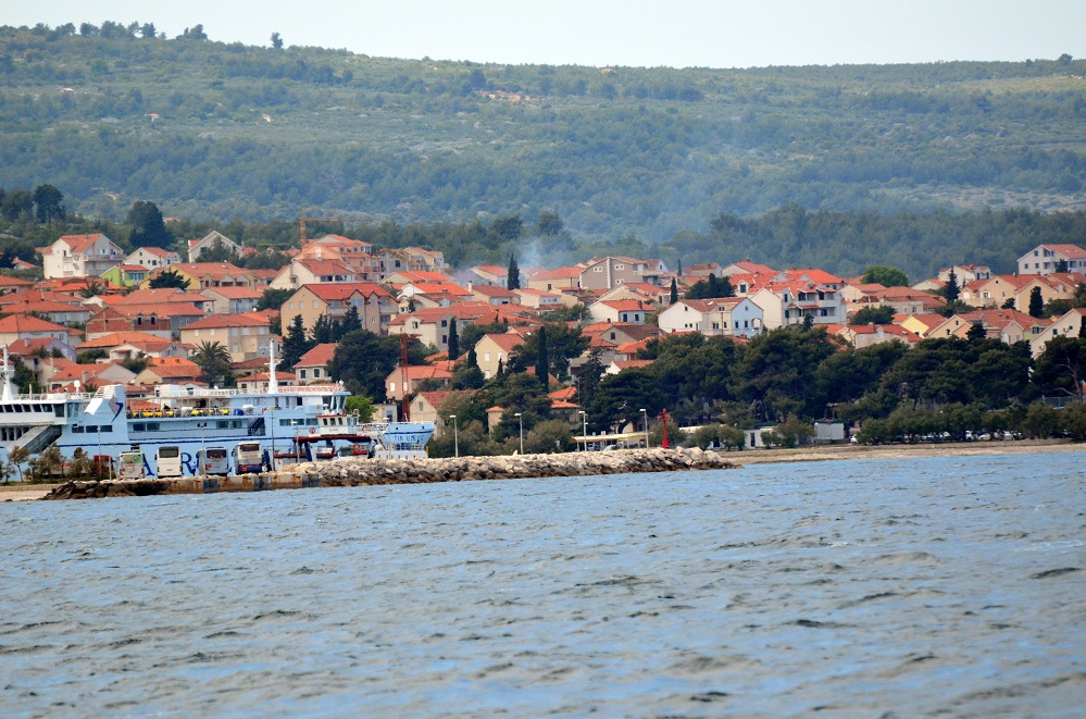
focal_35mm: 390
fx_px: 11737
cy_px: 360
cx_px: 543
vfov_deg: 3.5
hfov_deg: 5.3
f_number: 5.6
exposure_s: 1/2500
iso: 800
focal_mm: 260
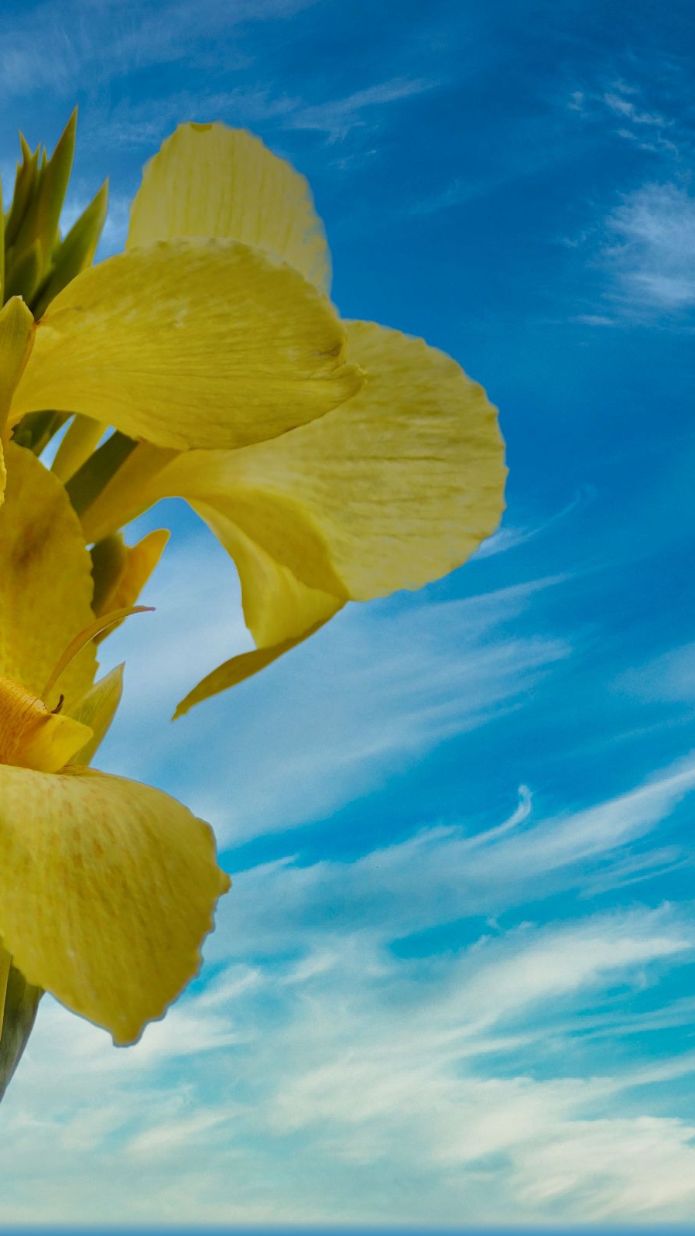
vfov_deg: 6.8
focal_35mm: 319
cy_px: 618
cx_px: -46
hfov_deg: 3.8
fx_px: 10447
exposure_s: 1/1000
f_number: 6.3
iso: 400
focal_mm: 135
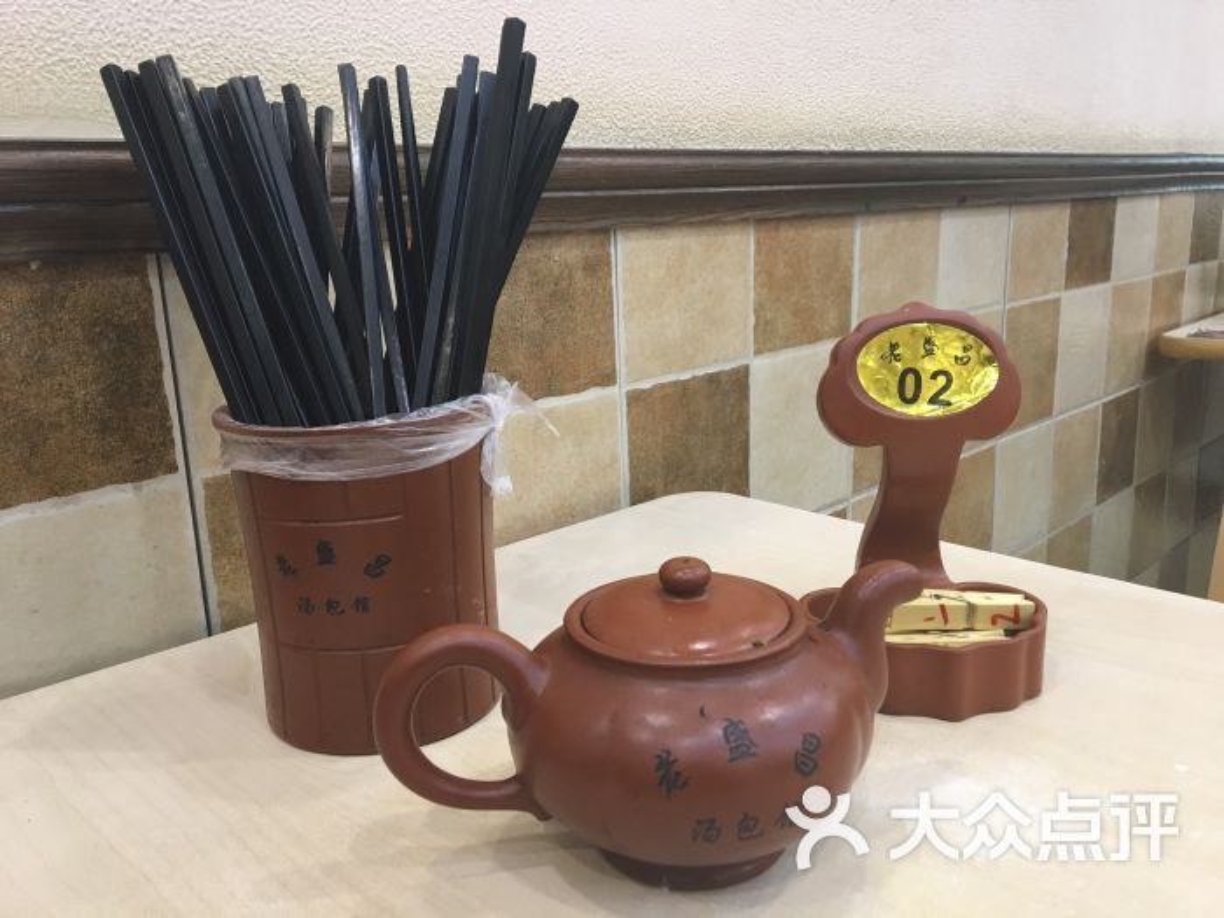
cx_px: 612
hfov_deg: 61.7
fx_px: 1025
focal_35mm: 29
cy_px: 459
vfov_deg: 48.2
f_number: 2.2
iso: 125
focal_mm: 4.15
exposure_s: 1/33
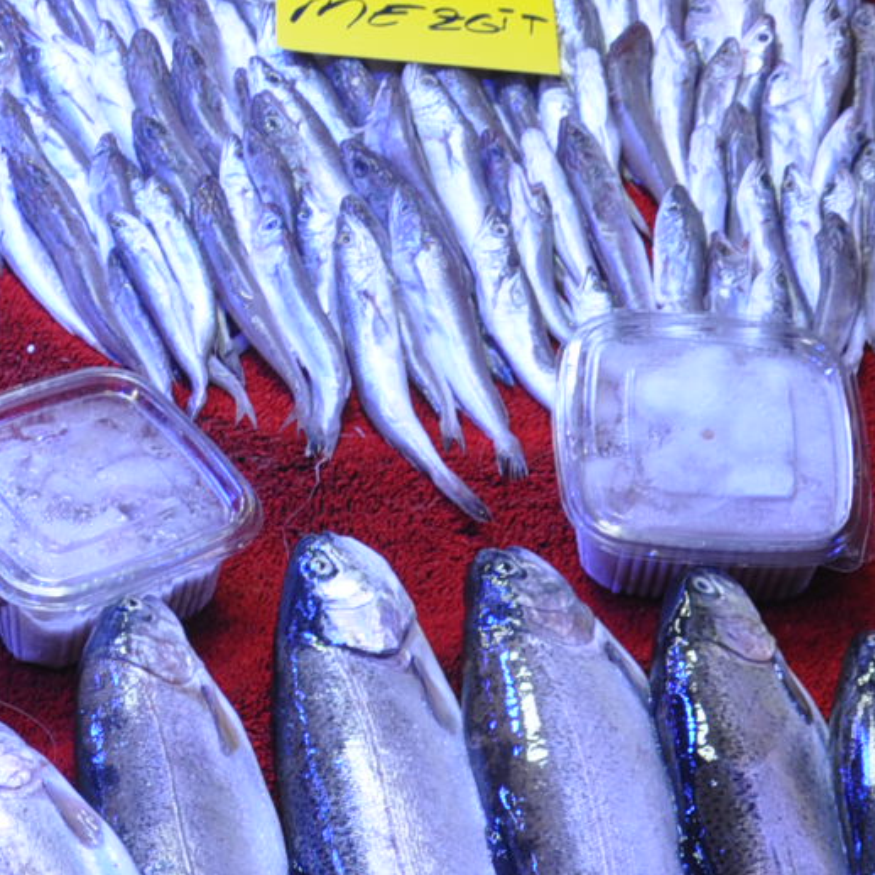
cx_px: -95
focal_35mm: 132
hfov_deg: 13.0
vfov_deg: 13.2
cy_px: 147
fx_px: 3768
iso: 200
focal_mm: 25
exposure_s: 1/80
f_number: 9
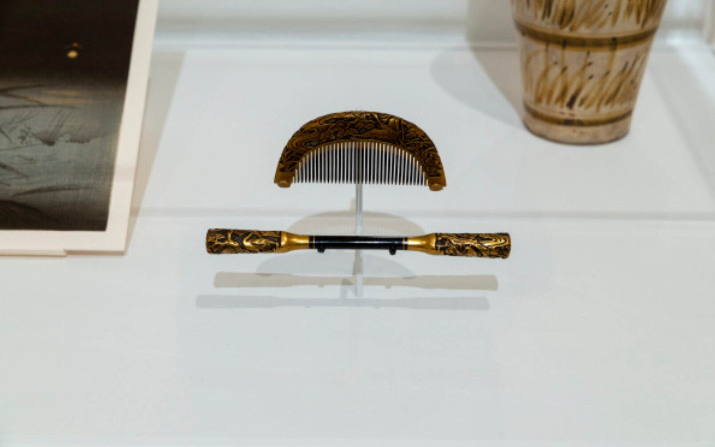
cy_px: 231
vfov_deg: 18.1
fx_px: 1403
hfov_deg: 28.6
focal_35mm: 72
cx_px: 360
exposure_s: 1/4
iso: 400
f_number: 8
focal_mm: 70
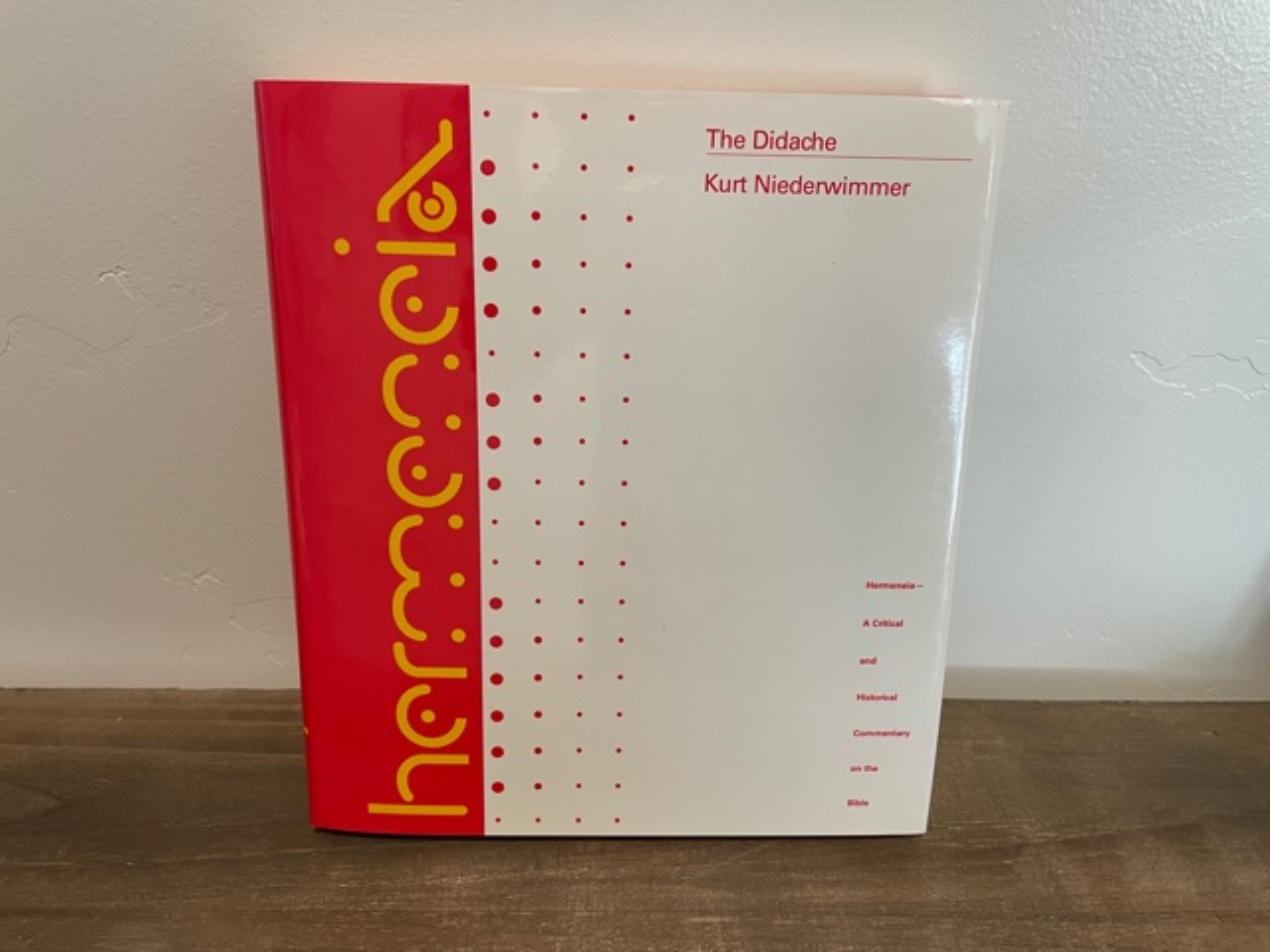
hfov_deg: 67.3
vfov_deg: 53.1
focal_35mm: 26
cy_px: 476
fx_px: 954
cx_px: 635
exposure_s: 1/60
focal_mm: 4.2
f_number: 1.6
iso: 100
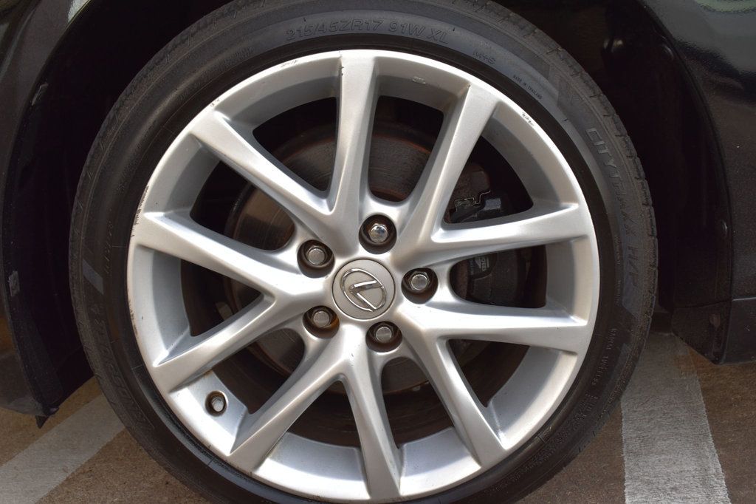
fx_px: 787
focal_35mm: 38
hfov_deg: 51.3
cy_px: 252
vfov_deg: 35.5
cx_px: 378
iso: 400
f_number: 8
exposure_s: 1/50
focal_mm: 25
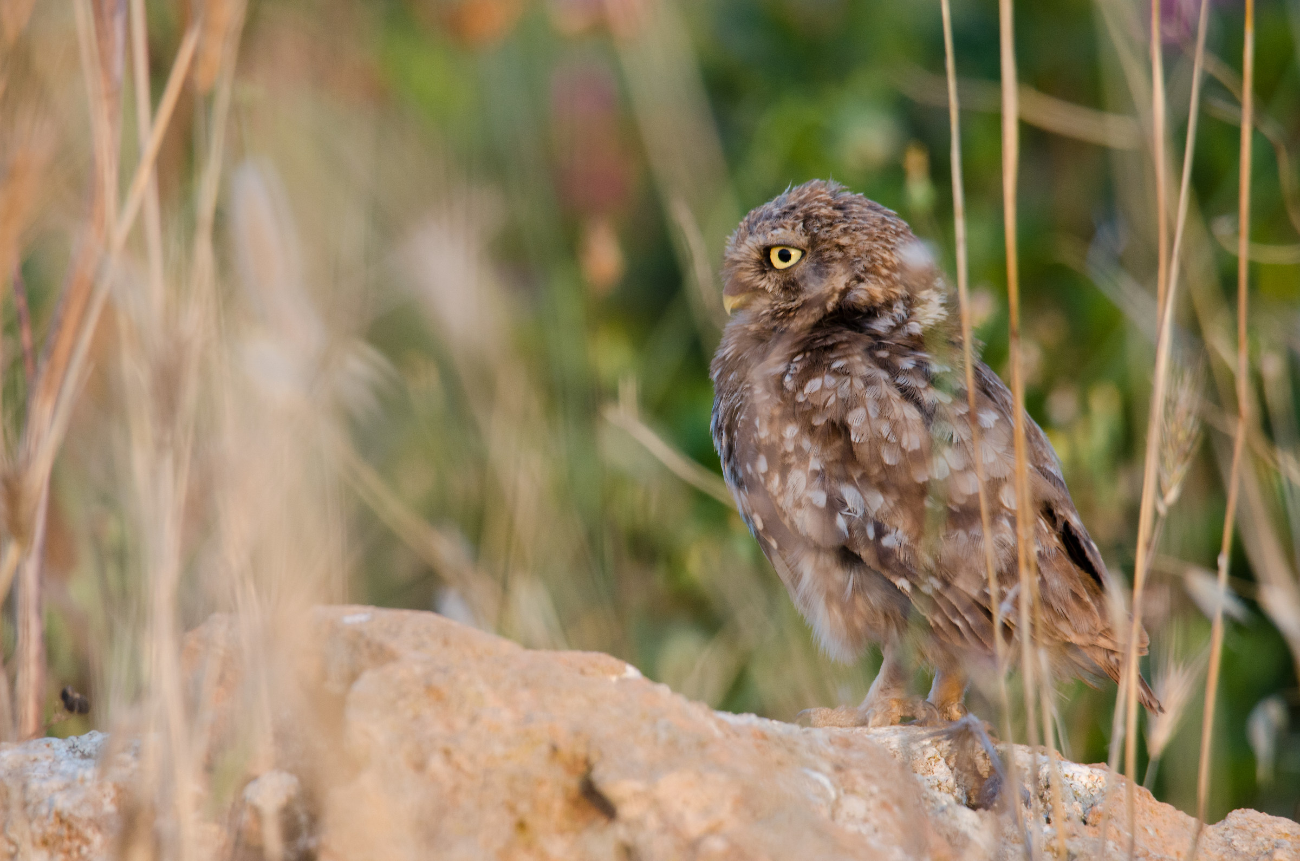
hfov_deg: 2.3
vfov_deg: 1.5
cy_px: 430
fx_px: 32435
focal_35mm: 900
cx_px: 650
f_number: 8
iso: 640
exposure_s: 1/100
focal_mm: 600
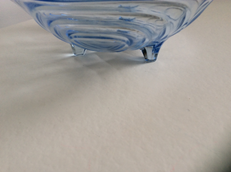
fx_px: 213
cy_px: 86
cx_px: 116
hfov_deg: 56.9
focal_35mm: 32
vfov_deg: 44.1
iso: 32
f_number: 2.4
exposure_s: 1/25
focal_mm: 3.3
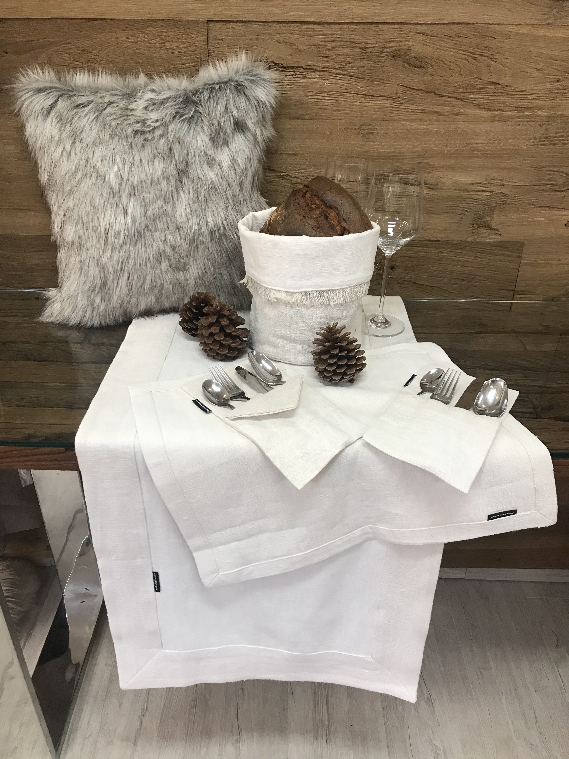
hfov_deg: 49.7
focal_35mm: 28
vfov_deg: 63.4
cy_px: 380
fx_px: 614
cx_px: 284
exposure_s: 1/33
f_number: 1.8
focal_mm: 3.99
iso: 40
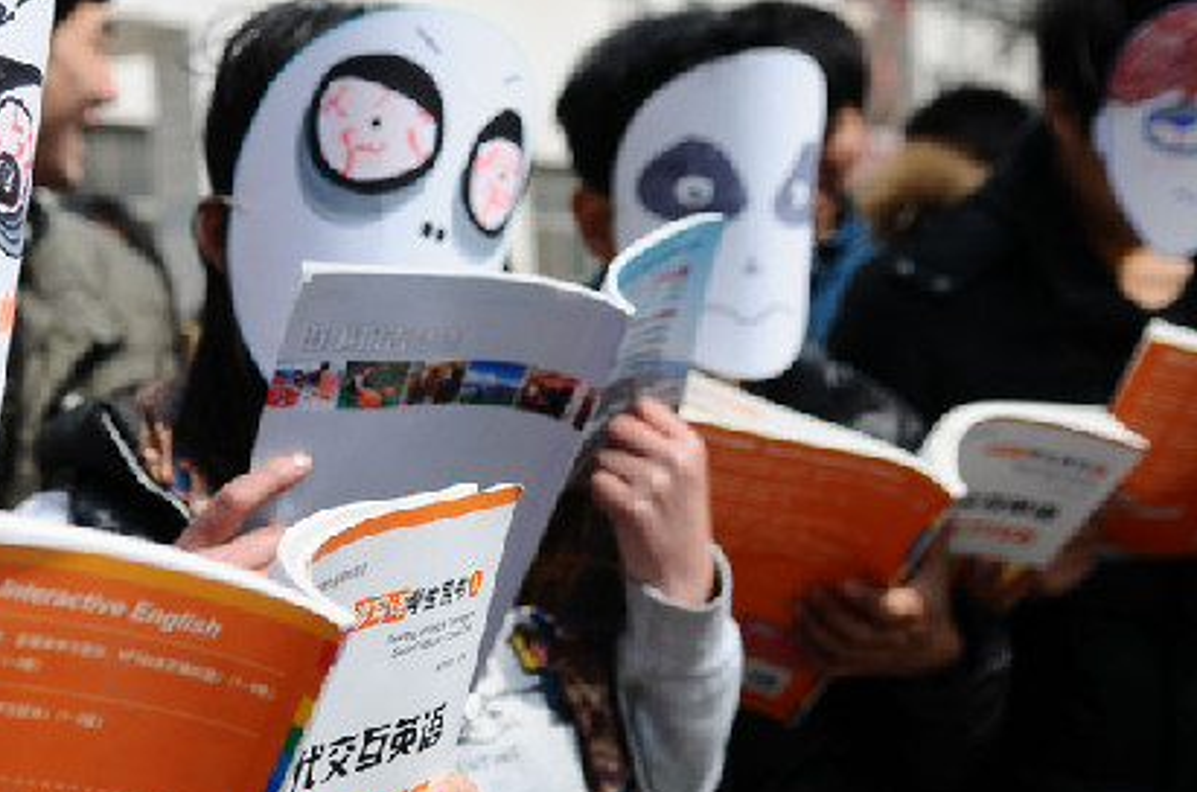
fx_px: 1891
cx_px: 396
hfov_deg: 34.8
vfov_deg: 23.7
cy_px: 387
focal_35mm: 57
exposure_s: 1/4000
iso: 200
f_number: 2.8
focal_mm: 26
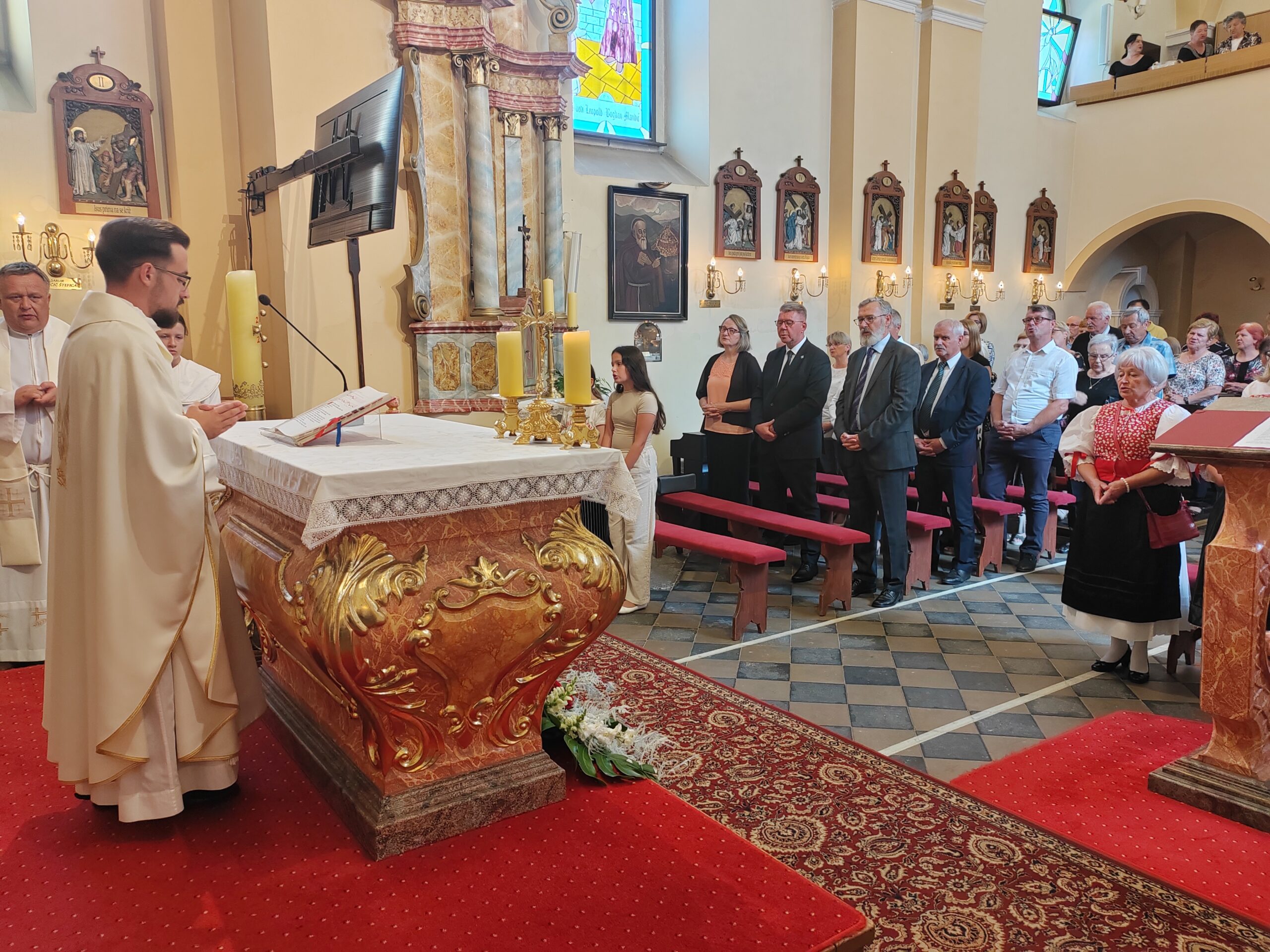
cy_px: 476
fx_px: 991
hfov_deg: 65.3
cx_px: 635
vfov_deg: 51.4
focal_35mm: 27
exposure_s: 1/50
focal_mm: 5.52
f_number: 1.9
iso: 400
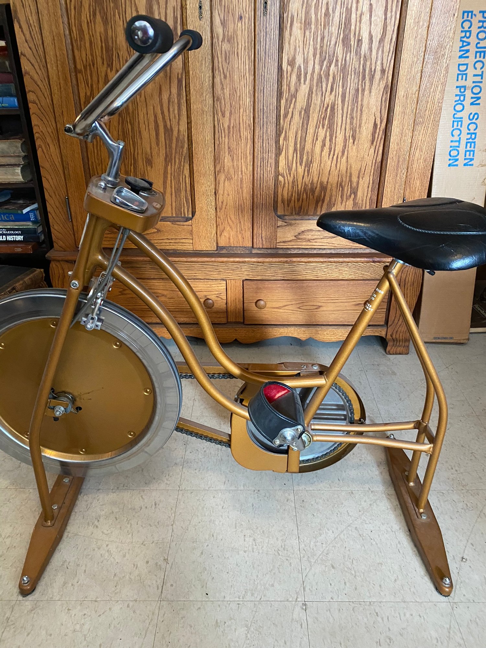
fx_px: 487
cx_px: 243
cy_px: 324
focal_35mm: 26
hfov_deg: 53.1
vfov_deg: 67.3
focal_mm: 4.25
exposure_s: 1/60
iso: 400
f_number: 1.8
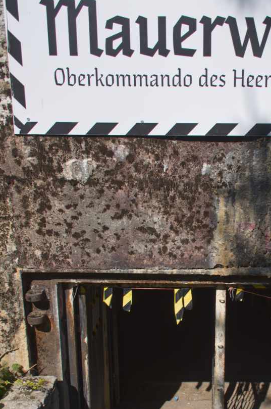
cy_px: 250
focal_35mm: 40
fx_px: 453
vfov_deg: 48.2
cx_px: 200
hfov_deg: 32.7
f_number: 3.5
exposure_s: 1/2500
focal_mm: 18
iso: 125
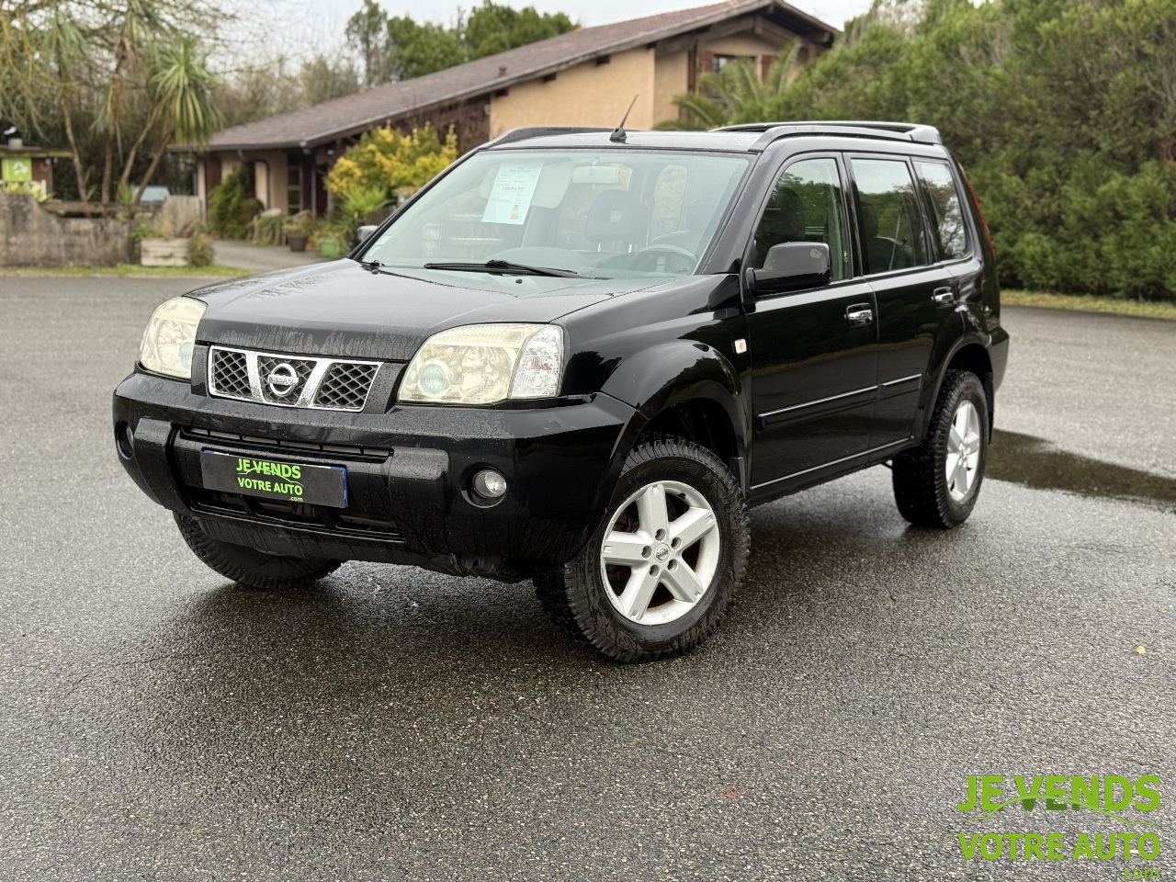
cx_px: 588
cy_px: 441
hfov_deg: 39.7
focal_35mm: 48
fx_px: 1631
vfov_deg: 30.3
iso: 64
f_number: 1.78
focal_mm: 6.76
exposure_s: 1/324
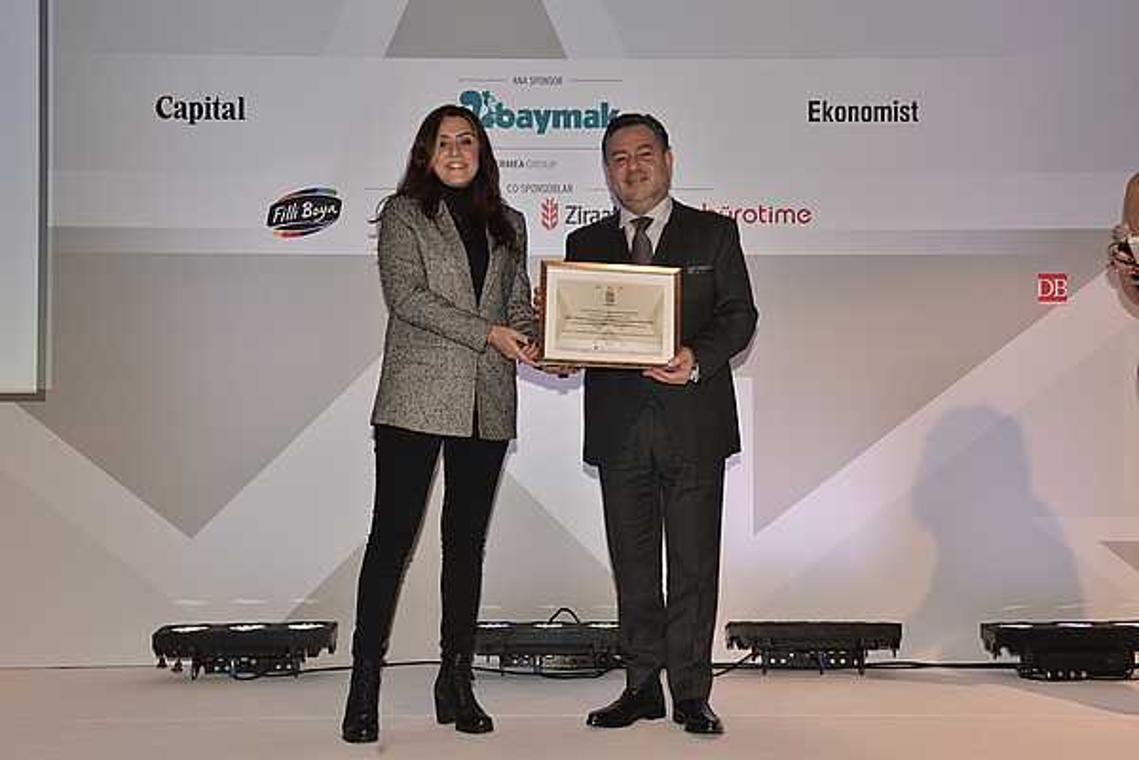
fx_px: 1424
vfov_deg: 29.9
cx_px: 570
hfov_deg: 43.6
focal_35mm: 45
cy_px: 380
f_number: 9
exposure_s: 1/160
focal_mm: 45
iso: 400
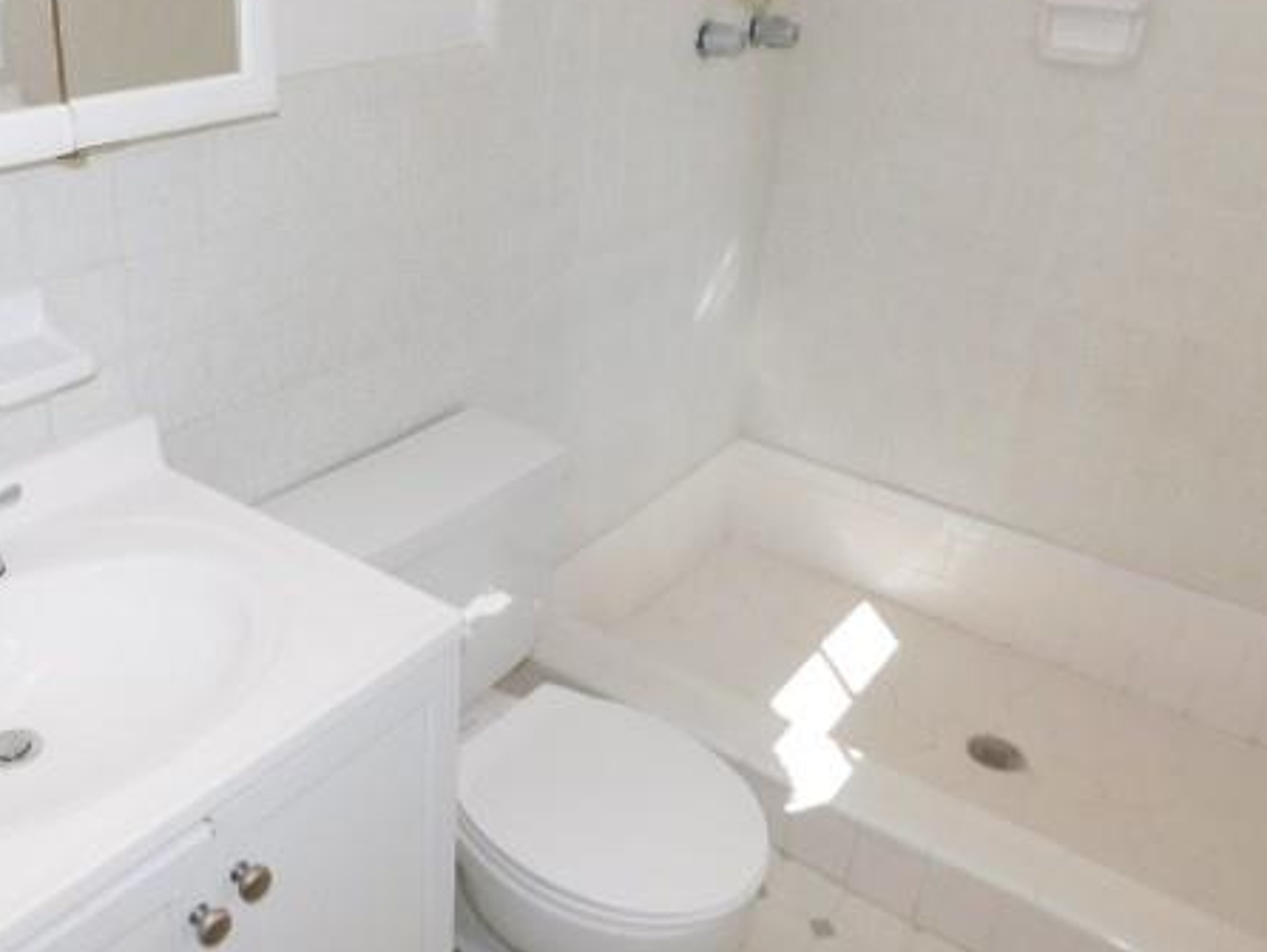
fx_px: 1209
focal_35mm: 33
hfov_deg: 54.4
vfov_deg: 42.9
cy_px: 412
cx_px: 443
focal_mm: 4
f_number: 3
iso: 125
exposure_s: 1/160
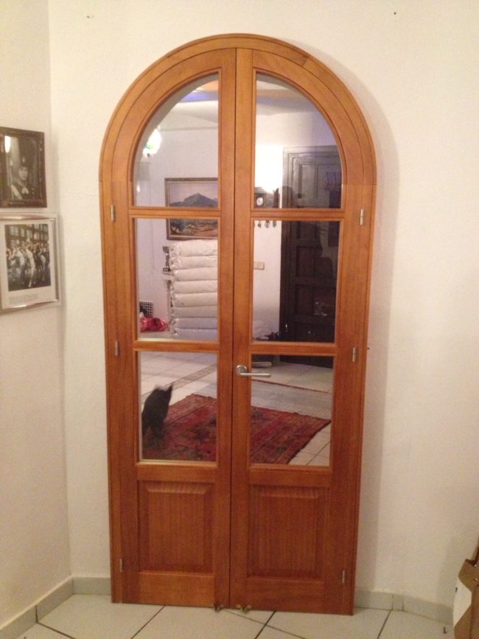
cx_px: 240
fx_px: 646
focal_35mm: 35
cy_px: 320
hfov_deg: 40.7
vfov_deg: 52.6
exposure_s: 1/15
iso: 640
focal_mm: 4.28
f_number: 2.4
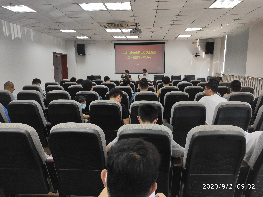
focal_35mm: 26
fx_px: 198
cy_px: 98
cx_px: 132
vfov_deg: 53.1
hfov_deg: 67.3
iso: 405
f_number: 1.75
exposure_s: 1/50
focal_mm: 4.77
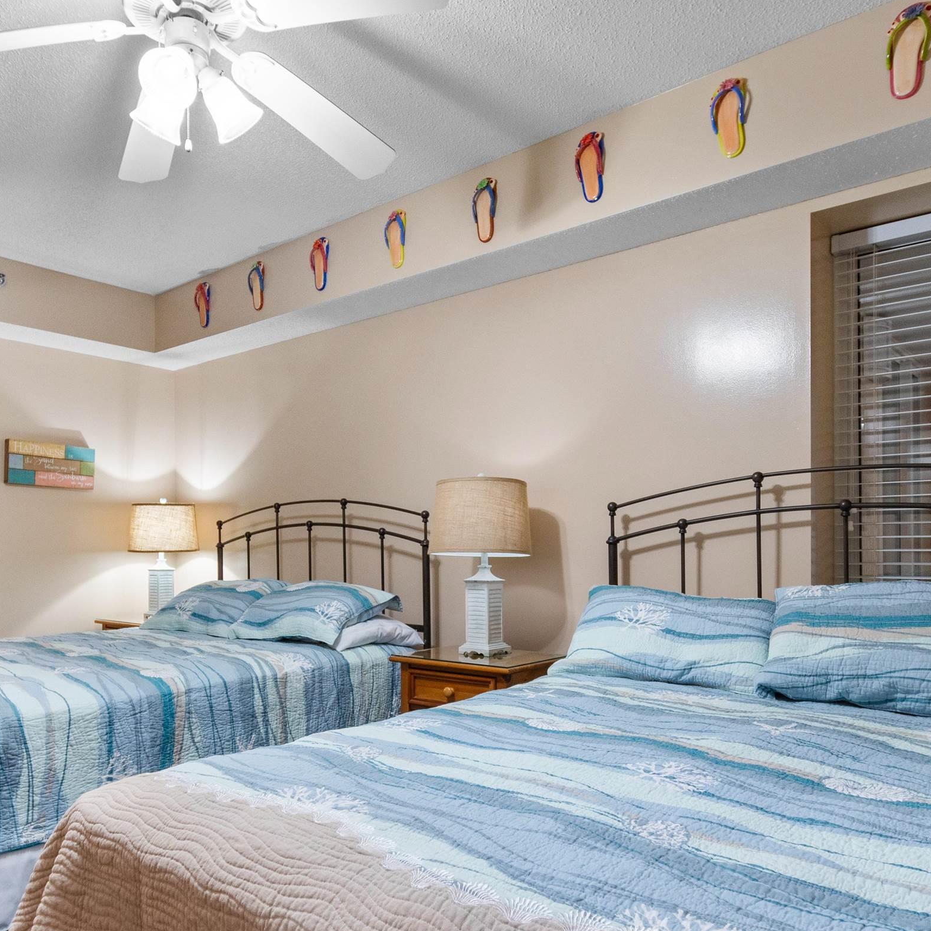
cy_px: 545
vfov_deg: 62.5
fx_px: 761
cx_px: 416
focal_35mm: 25
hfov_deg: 62.8
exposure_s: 2
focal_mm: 10
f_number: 4.5
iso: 100
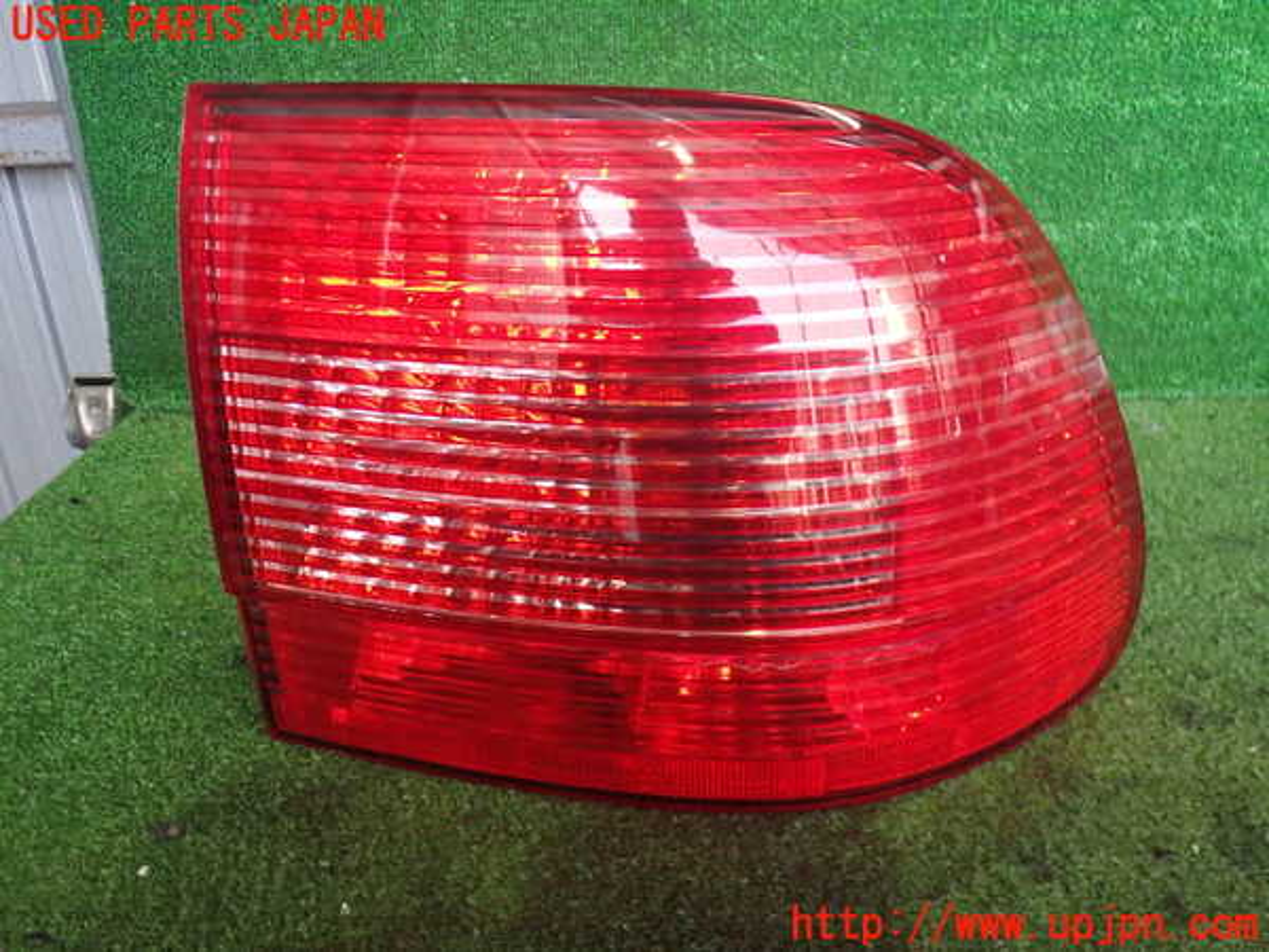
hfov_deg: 60.0
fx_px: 1100
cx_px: 634
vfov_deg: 46.8
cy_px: 476
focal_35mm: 30
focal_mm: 5.4
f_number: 2.3
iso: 800
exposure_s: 1/400
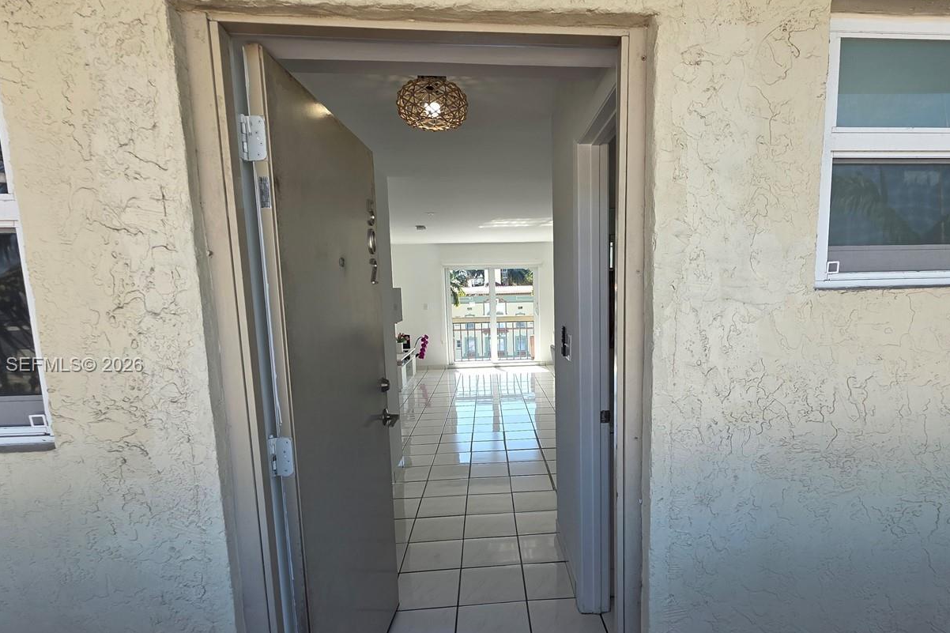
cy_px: 366
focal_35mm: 18
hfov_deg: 89.6
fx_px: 475
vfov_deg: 67.0
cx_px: 529
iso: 40
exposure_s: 1/338
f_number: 1.9
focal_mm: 2.2
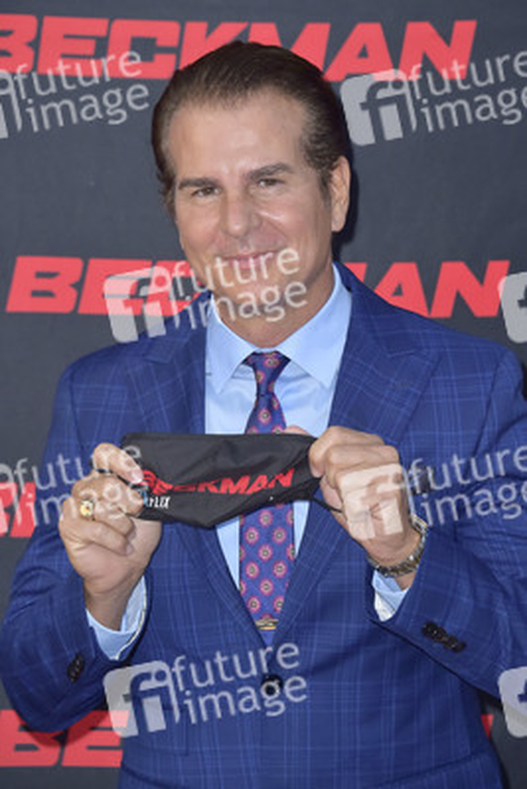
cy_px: 394
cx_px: 264
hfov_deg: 8.1
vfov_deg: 12.1
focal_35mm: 170
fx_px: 3729
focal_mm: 170
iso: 640
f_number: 7.1
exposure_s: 1/250
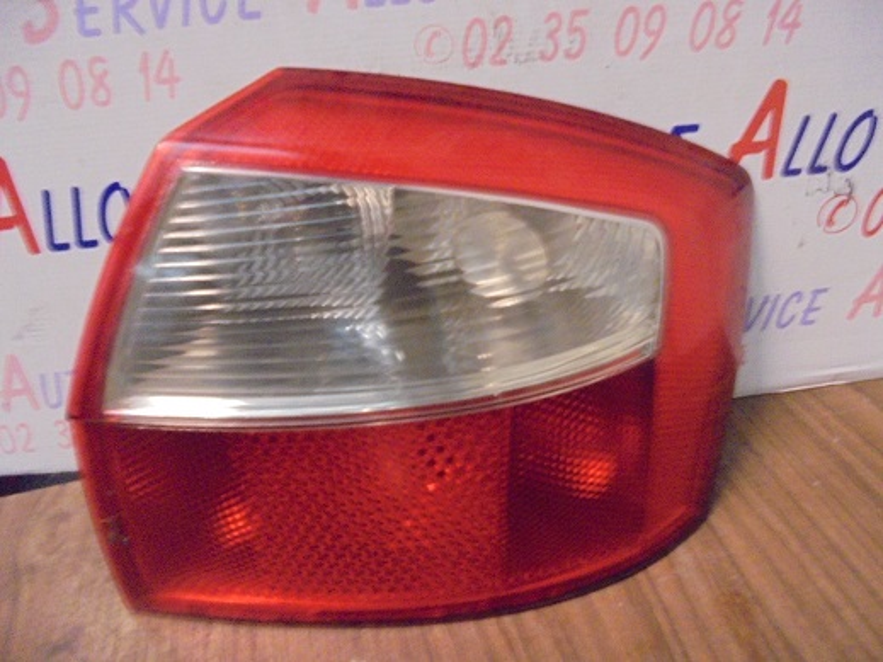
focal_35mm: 26
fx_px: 663
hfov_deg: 67.3
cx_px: 442
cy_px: 331
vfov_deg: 53.0
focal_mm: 4.6
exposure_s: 1/13
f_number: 3.5
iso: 800
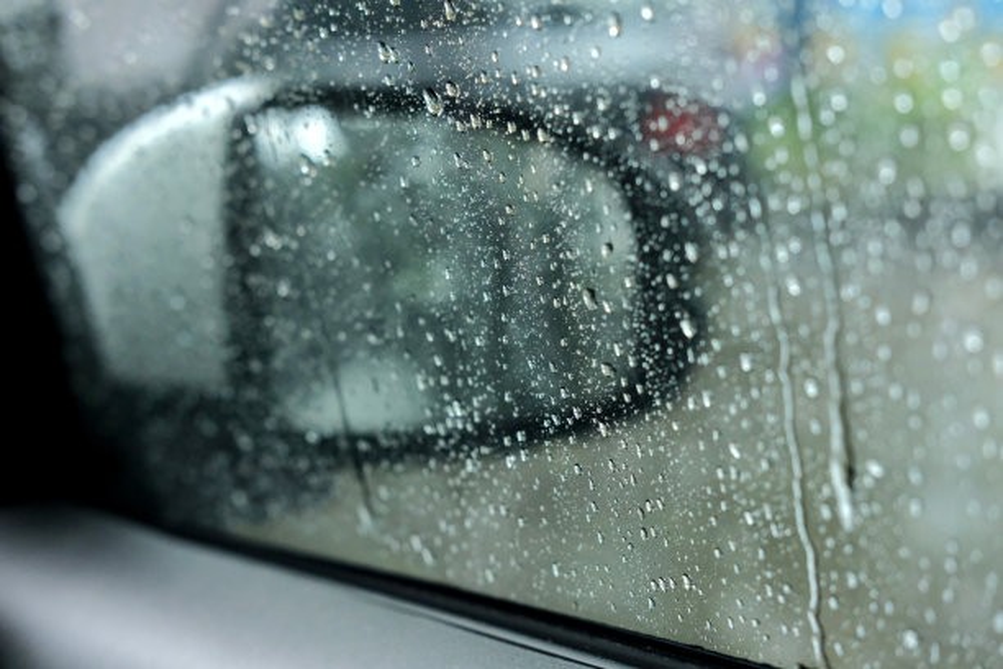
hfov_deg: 37.5
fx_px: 1477
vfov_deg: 25.5
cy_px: 334
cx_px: 502
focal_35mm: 53
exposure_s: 1/100
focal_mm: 35
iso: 5000
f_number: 4
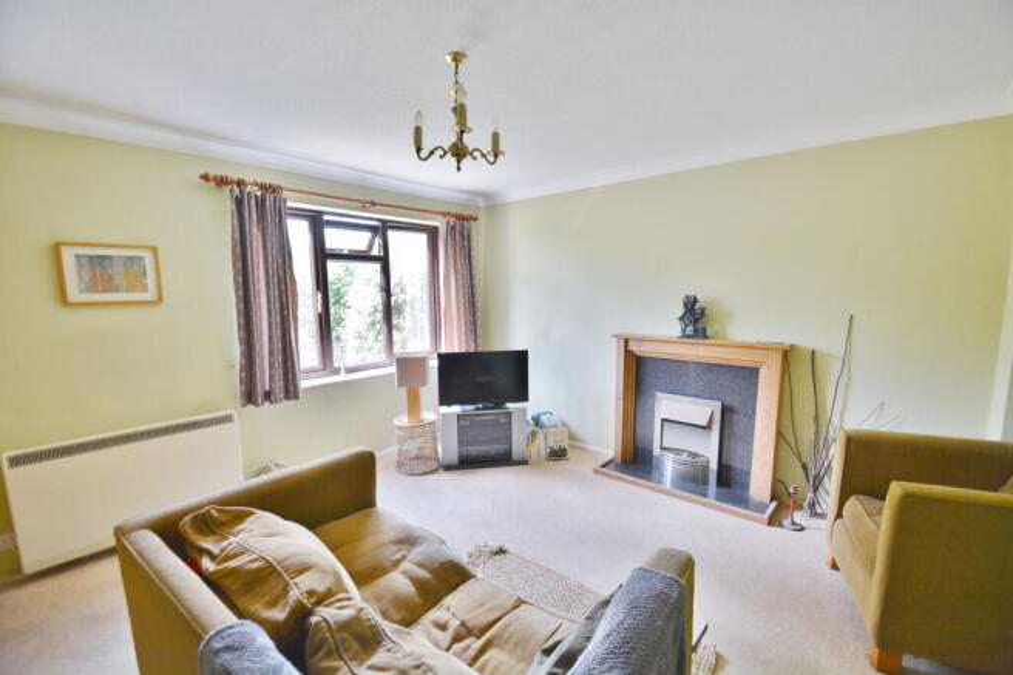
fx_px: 422
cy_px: 338
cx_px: 506
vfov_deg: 77.3
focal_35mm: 15
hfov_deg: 100.4
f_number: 4
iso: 400
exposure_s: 1/60
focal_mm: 10
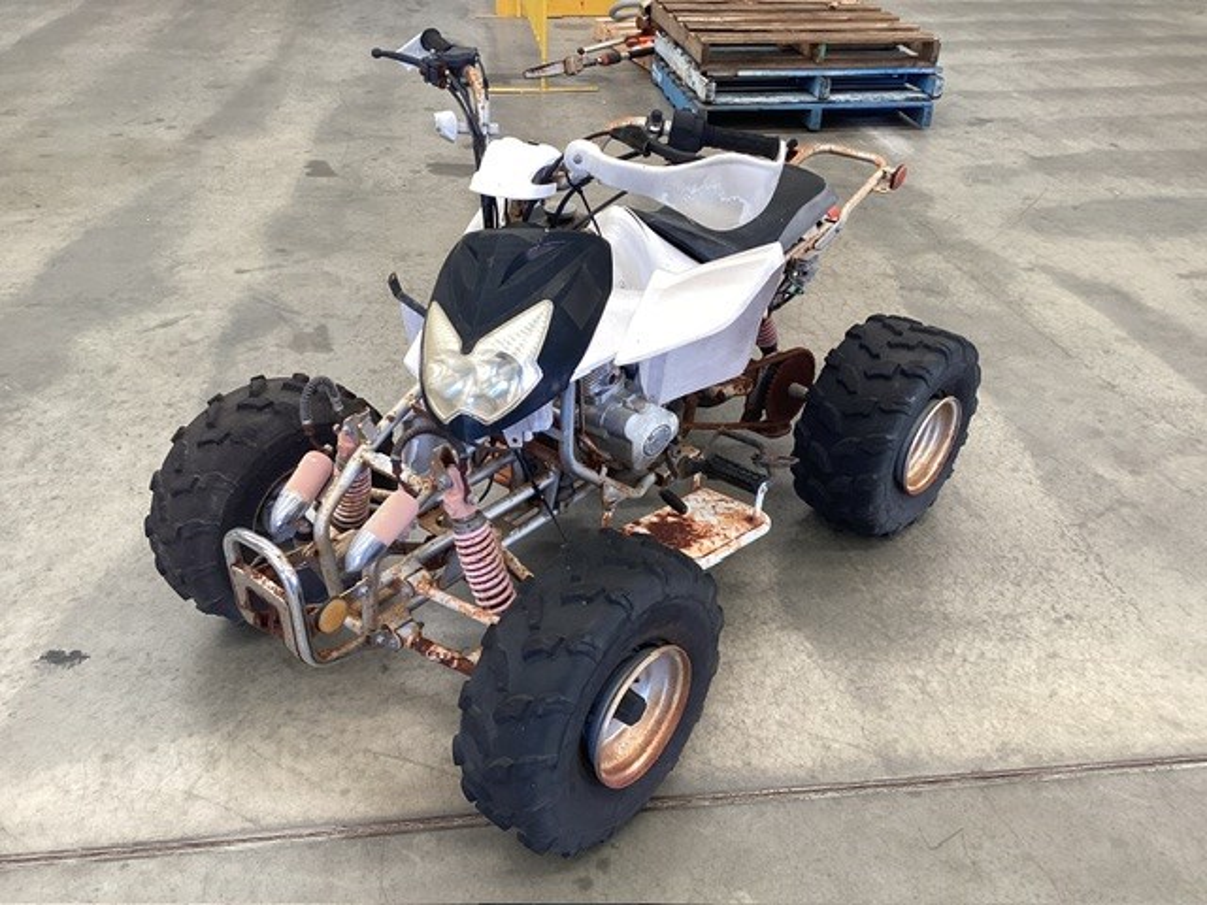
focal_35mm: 31
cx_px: 604
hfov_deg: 58.4
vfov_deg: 45.4
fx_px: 1081
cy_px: 452
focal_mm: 3.3
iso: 64
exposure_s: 1/60
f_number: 2.4
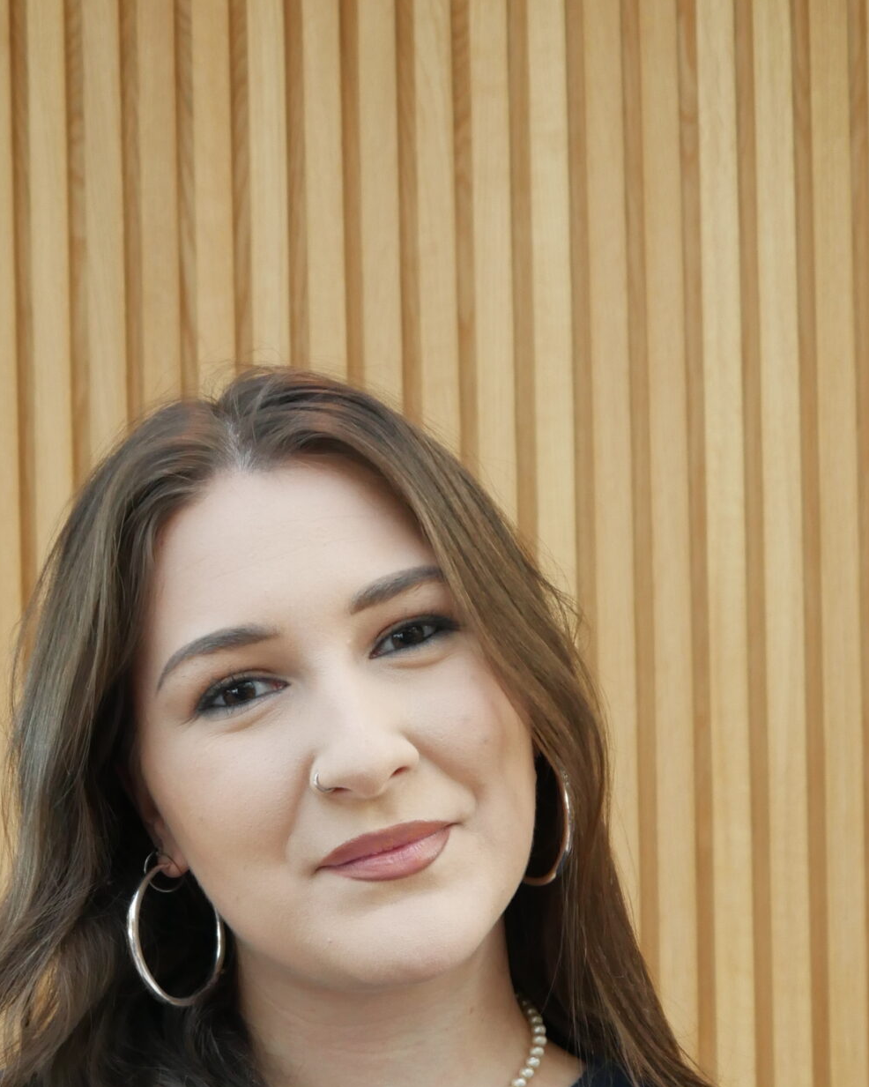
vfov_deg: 25.2
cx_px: 323
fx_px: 2347
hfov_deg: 20.9
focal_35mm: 73
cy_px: 1000
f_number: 4.1
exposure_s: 1/60
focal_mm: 18
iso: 640
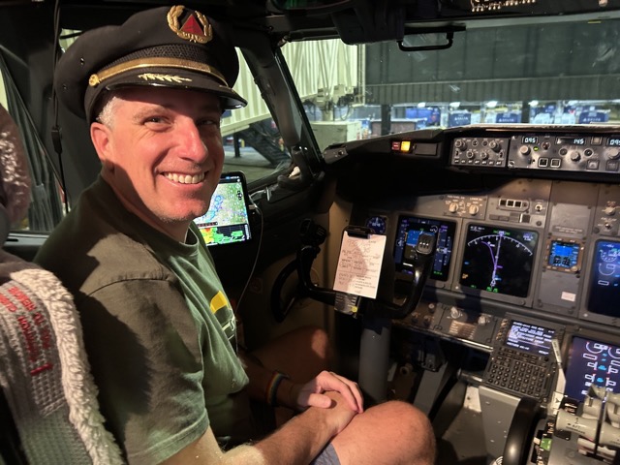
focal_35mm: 26
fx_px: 466
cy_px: 232
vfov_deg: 53.1
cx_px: 310
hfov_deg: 67.3
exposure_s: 1/30
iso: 640
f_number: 1.5
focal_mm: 5.7
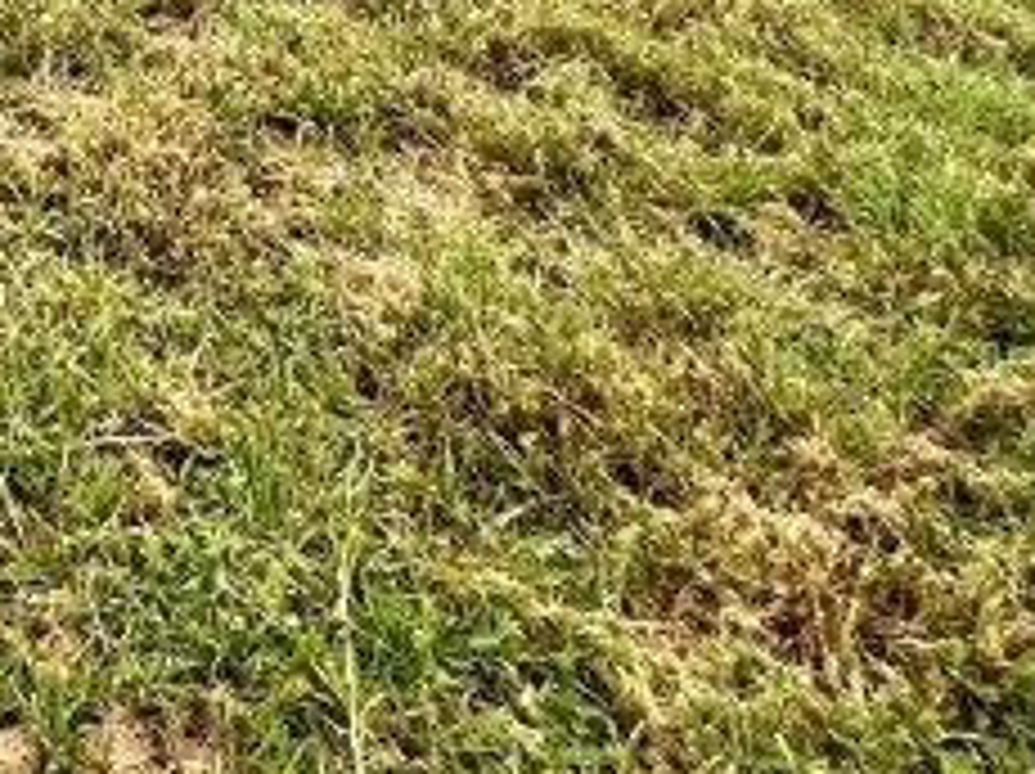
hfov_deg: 26.1
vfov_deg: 17.2
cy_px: -832
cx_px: -446
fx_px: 1732
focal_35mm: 58
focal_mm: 1.57
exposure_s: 1/302
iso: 32
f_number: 1.8
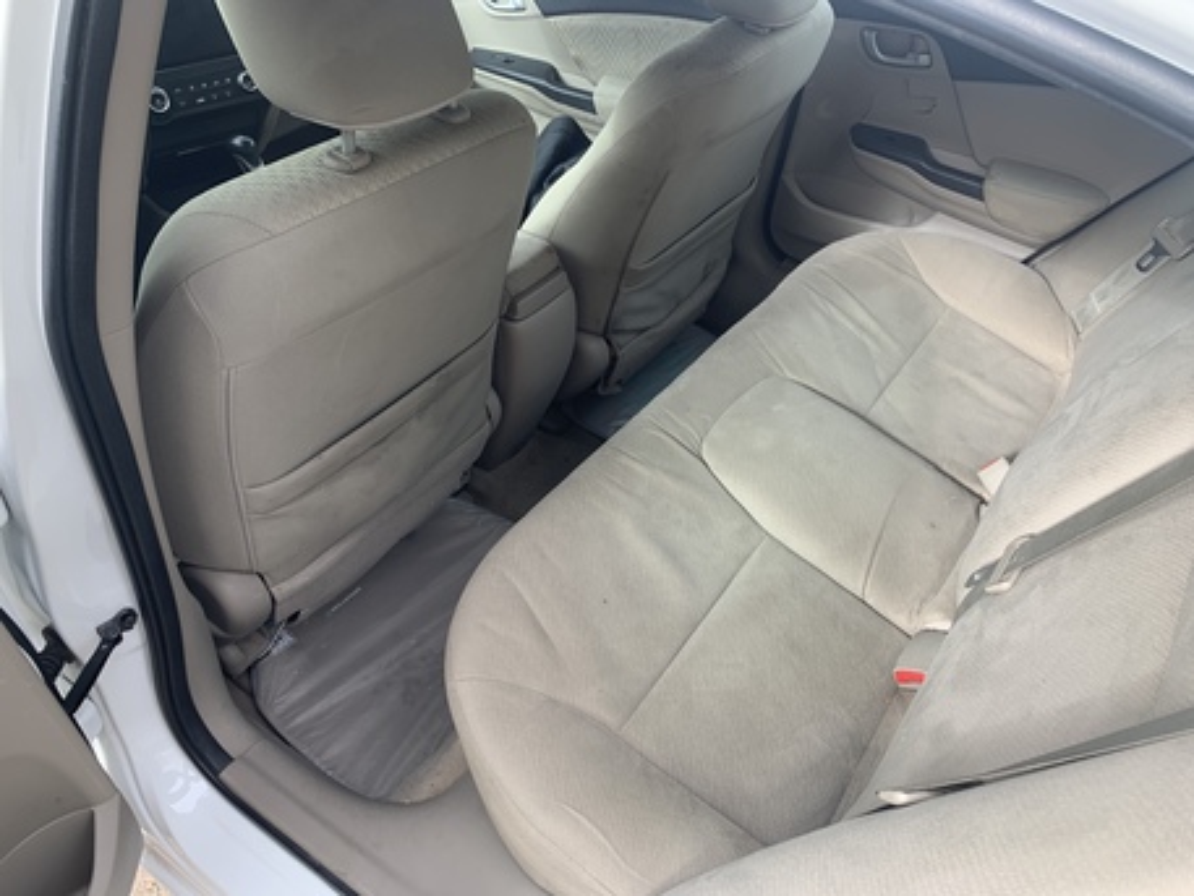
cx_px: 597
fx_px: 897
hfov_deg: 67.3
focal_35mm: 26
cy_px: 448
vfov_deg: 53.1
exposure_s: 1/122
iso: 25
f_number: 1.8
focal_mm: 4.25
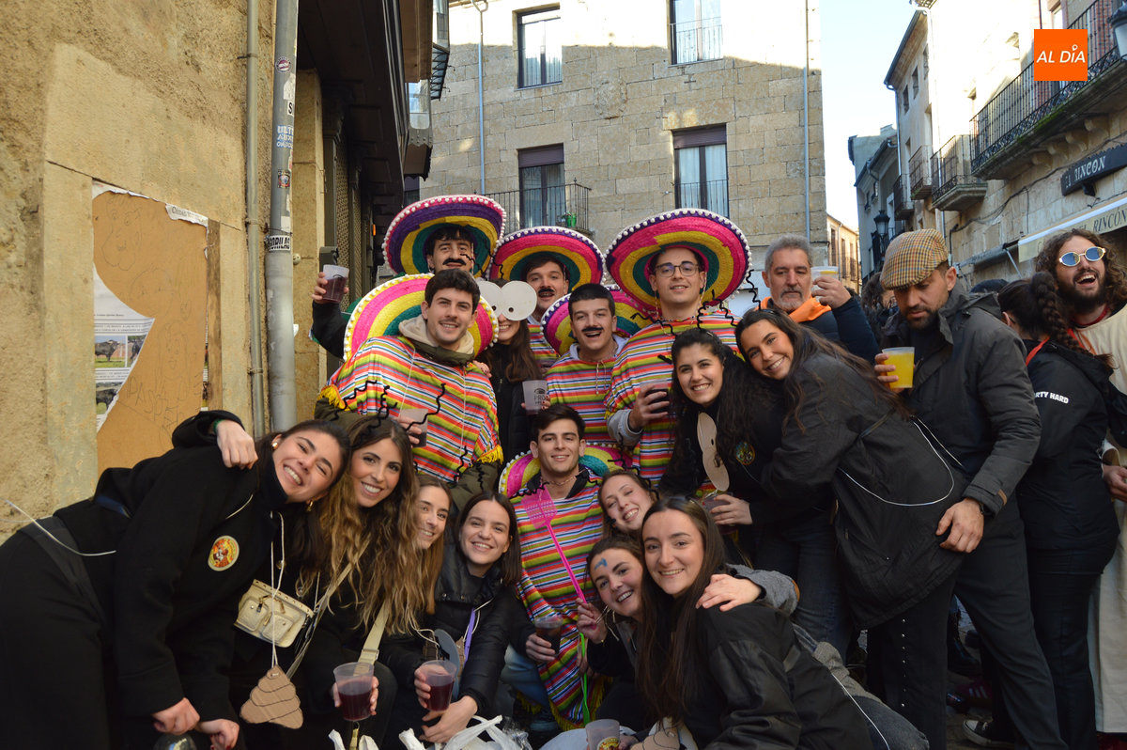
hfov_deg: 62.0
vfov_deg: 43.5
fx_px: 938
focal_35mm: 30
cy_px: 375
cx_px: 564
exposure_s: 1/125
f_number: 5.6
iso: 220
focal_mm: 20
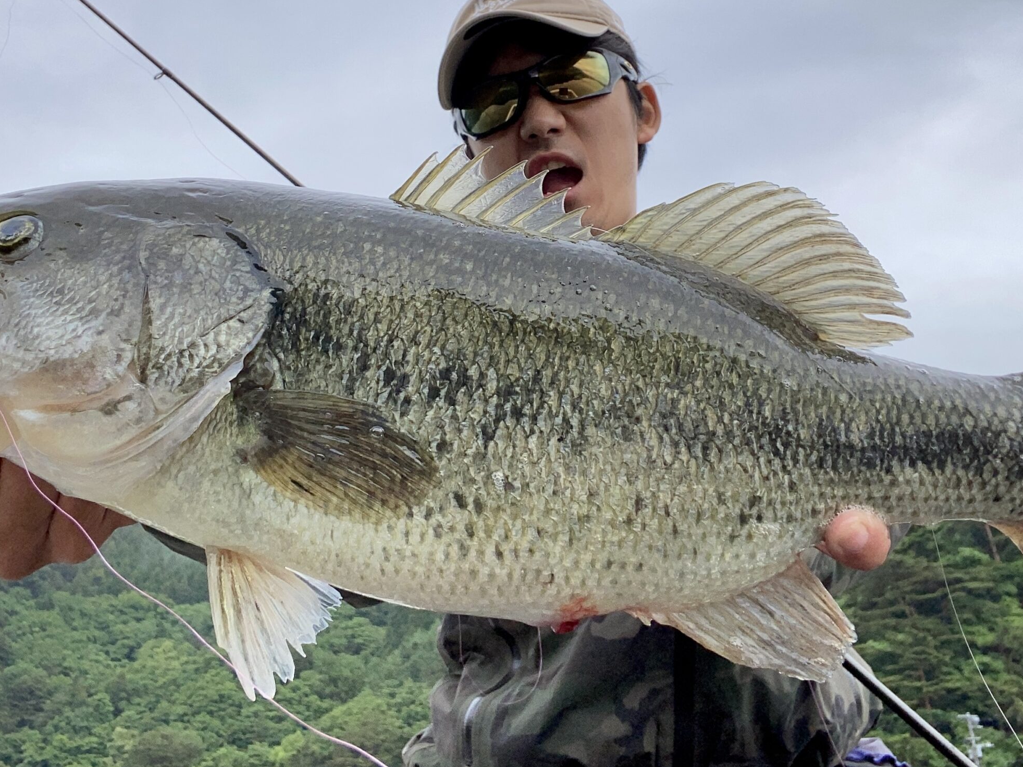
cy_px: 282
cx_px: 465
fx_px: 887
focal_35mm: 30
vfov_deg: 46.3
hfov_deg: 59.9
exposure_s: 1/313
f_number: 2.2
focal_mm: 2.71
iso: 25
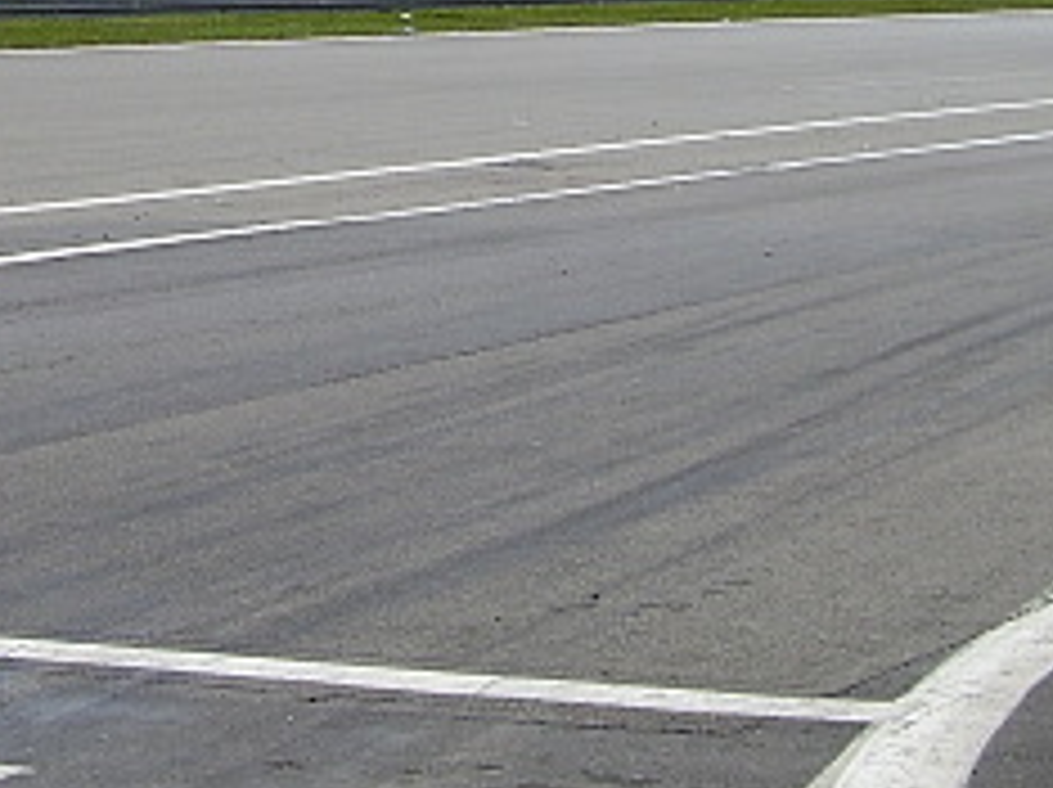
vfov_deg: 11.2
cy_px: -86
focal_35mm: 130
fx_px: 3950
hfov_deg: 14.9
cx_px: 9
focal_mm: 7.9
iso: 50
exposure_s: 1/320
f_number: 5.6
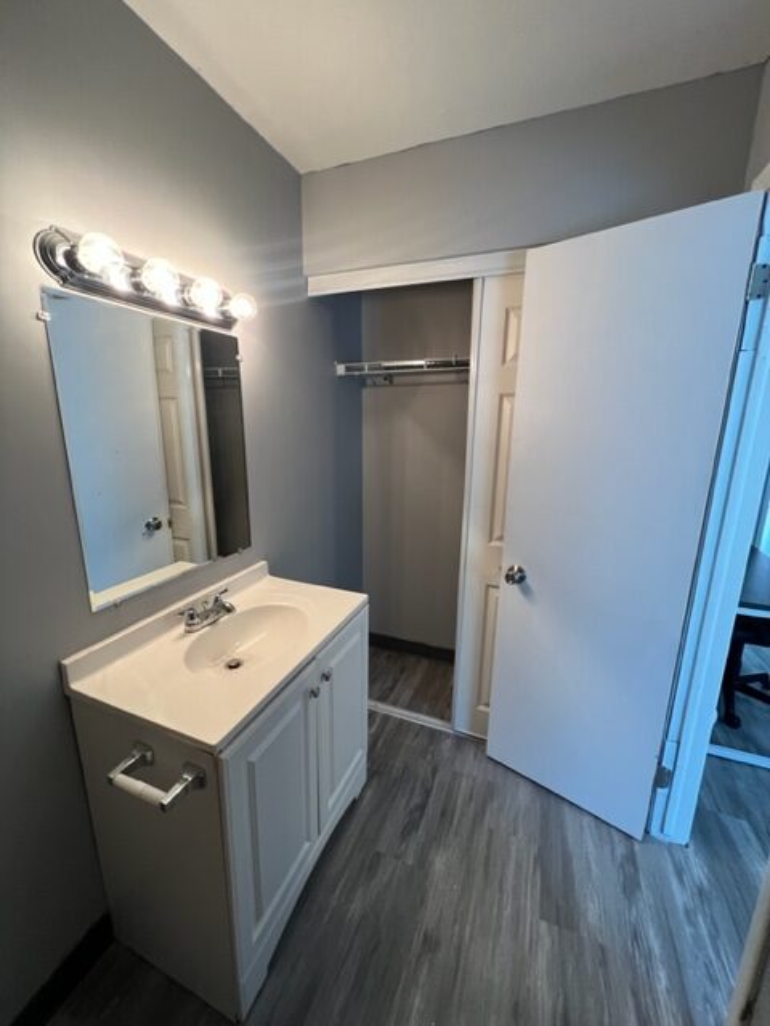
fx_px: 386
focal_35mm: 13
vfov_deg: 106.2
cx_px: 385
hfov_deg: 89.9
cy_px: 513
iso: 160
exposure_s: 1/60
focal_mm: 1.57
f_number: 1.8
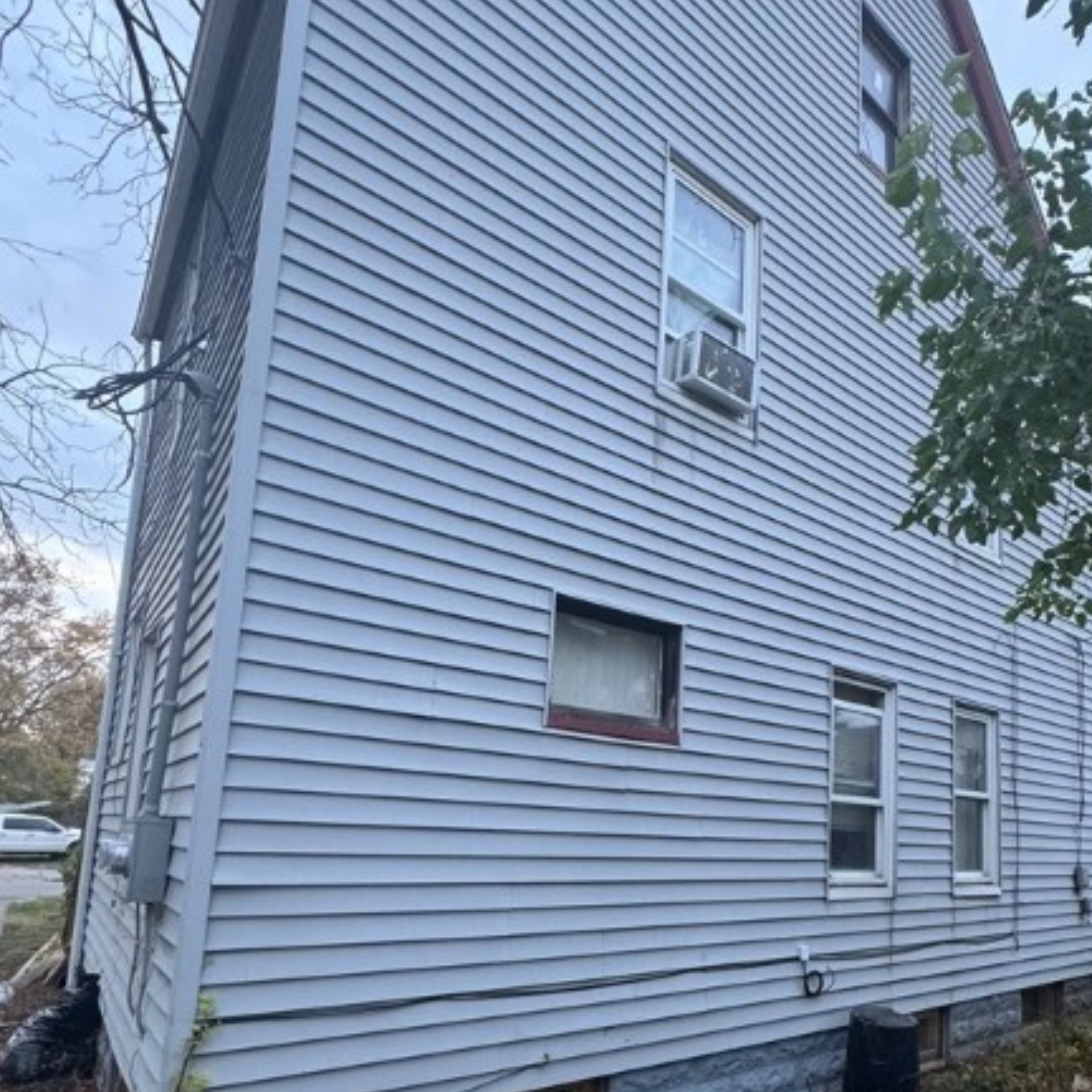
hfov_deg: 68.2
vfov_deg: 67.3
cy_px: 746
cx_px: 703
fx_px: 785
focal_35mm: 22
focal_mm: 2.22
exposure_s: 1/99
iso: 320
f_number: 2.2
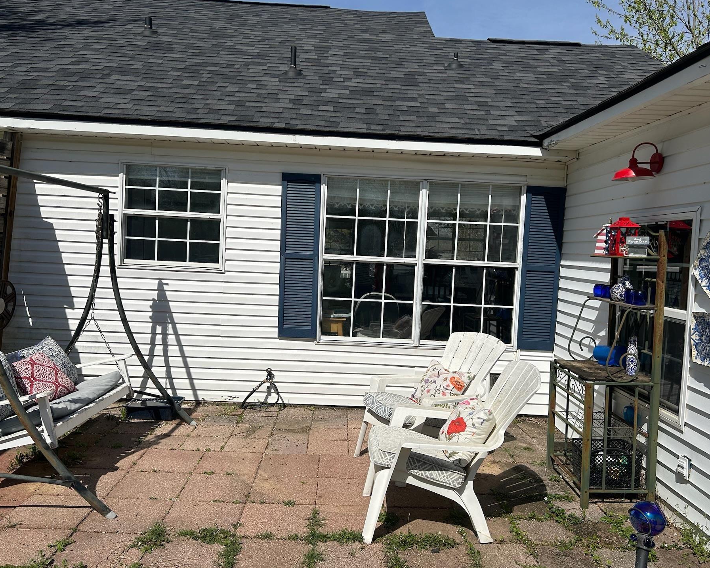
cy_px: 283
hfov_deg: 60.4
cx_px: 366
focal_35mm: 29
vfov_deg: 50.0
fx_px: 609
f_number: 1.5
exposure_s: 1/10309
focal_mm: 5.7
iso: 50
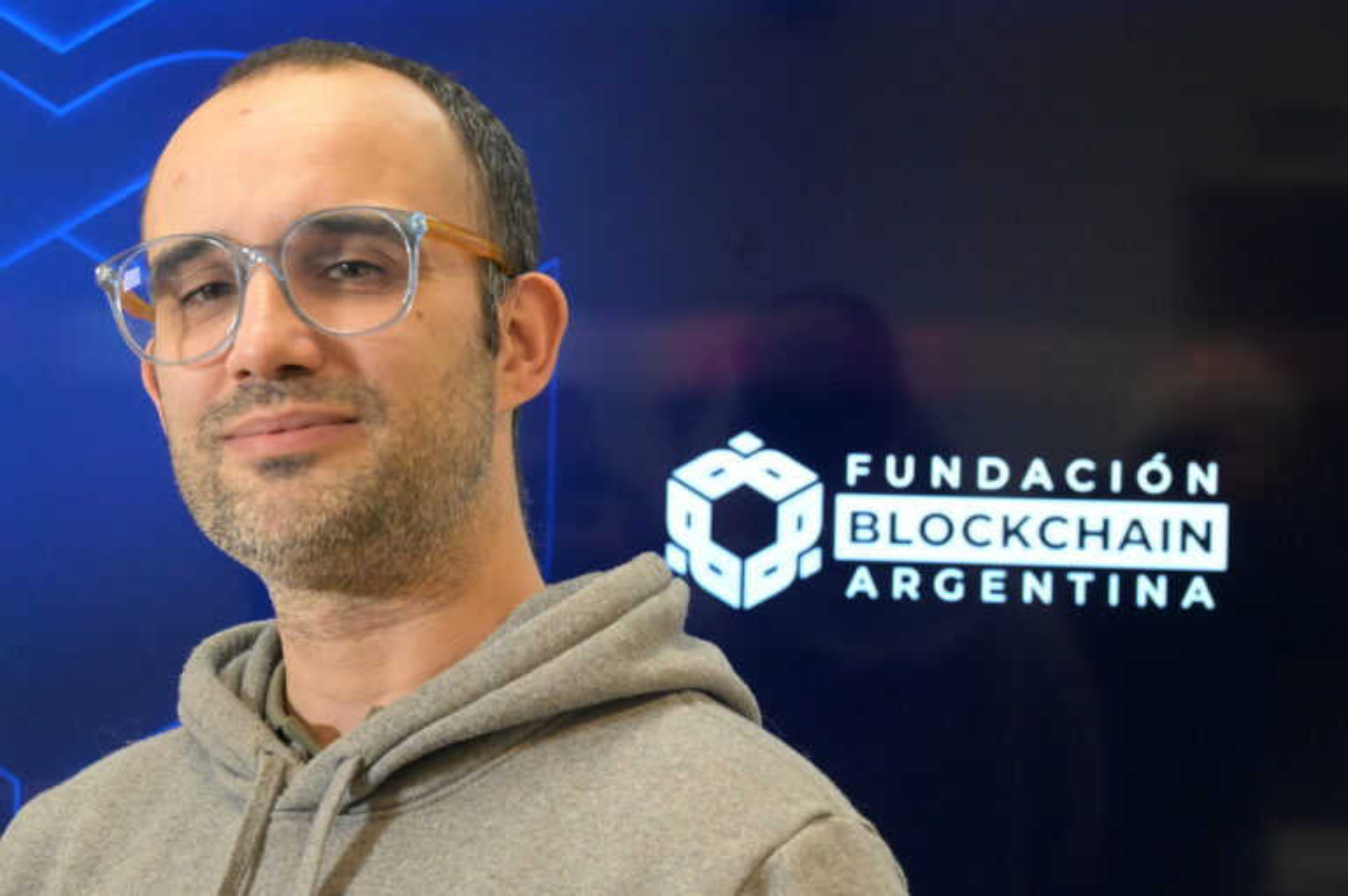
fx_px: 2844
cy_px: 448
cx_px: 674
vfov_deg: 17.9
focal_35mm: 76
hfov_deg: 26.7
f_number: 9
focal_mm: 76
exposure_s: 1/125
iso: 10000
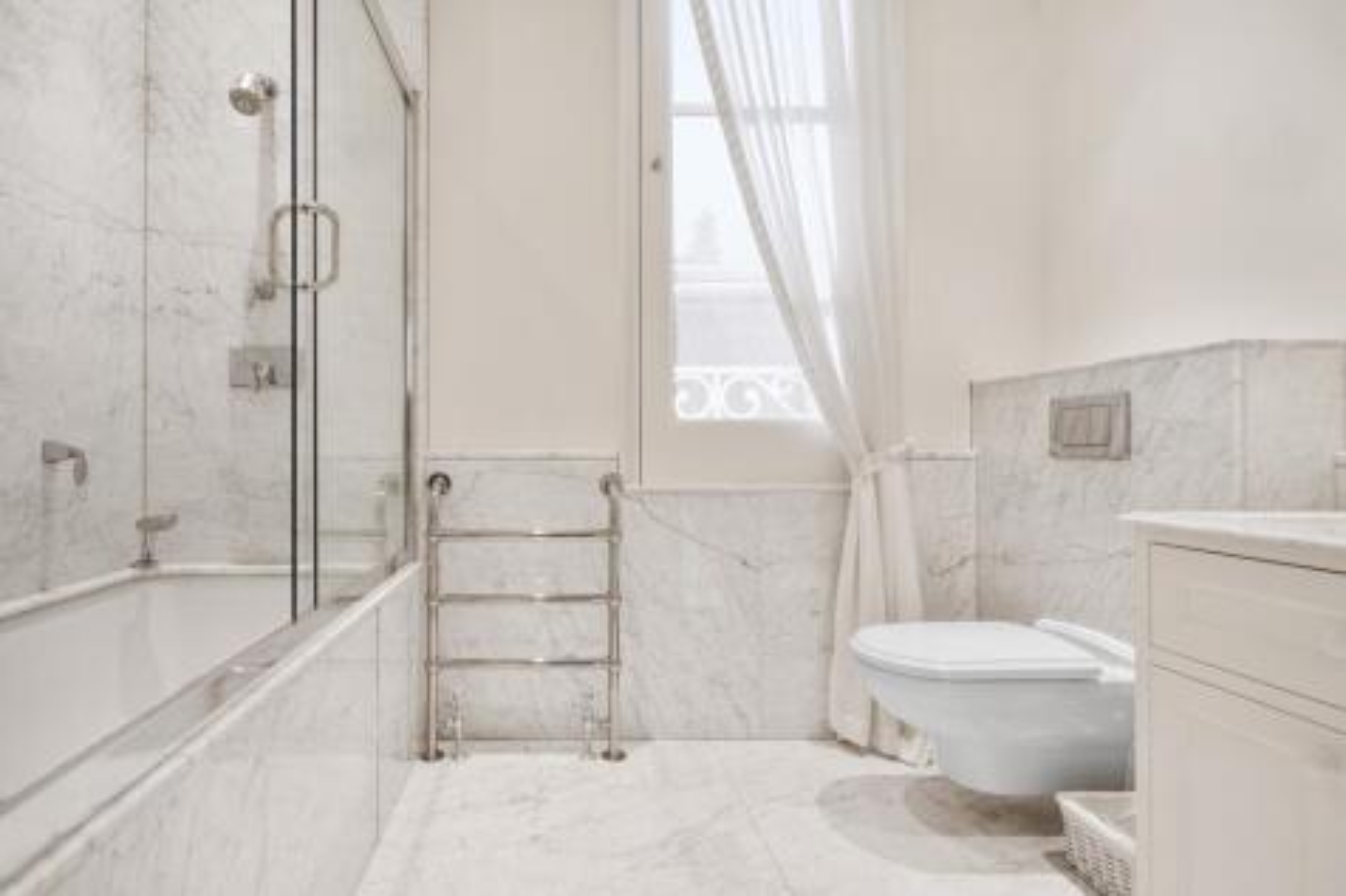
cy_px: 448
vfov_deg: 73.7
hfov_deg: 96.8
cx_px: 673
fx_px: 598
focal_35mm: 16
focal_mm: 16
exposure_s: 1/40
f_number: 4
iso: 250
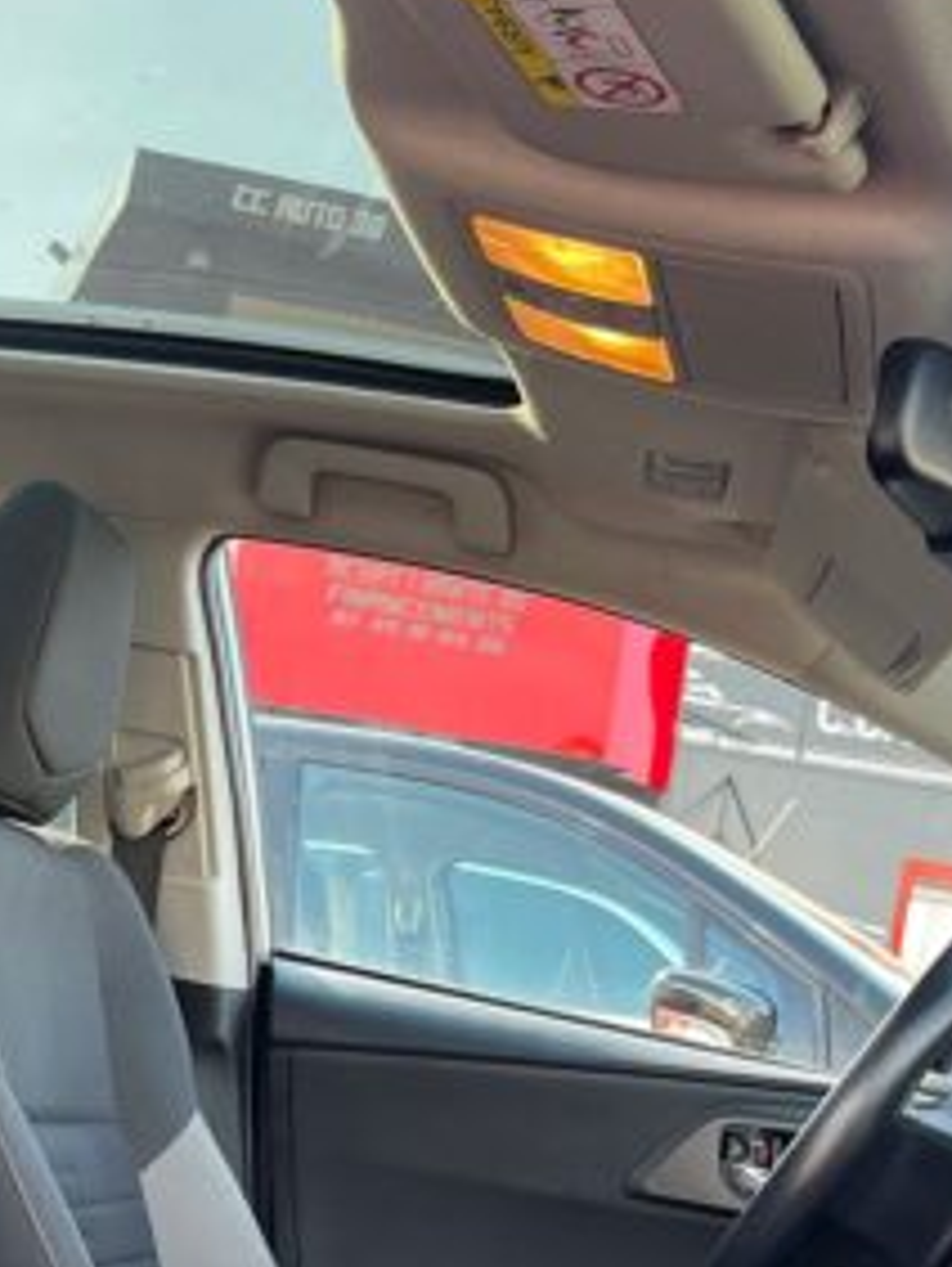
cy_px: 1285
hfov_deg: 24.3
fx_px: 2124
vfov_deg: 30.7
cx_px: 43
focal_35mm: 58
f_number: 1.6
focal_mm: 5.1
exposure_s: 1/122
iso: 50
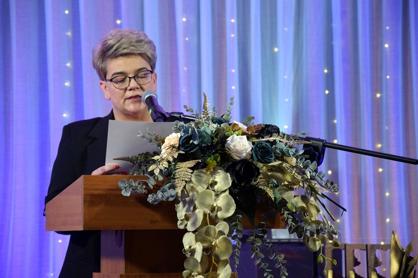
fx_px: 1829
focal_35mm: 158
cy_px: 139
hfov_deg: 13.0
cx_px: 209
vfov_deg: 8.7
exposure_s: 1/100
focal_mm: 105
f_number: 5.6
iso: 2200
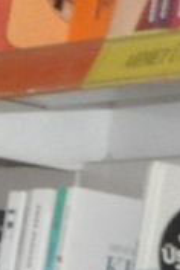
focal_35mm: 636
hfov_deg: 2.1
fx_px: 4769
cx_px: -773
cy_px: 680
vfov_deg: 3.2
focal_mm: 55
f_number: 5.6
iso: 3200
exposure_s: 1/60
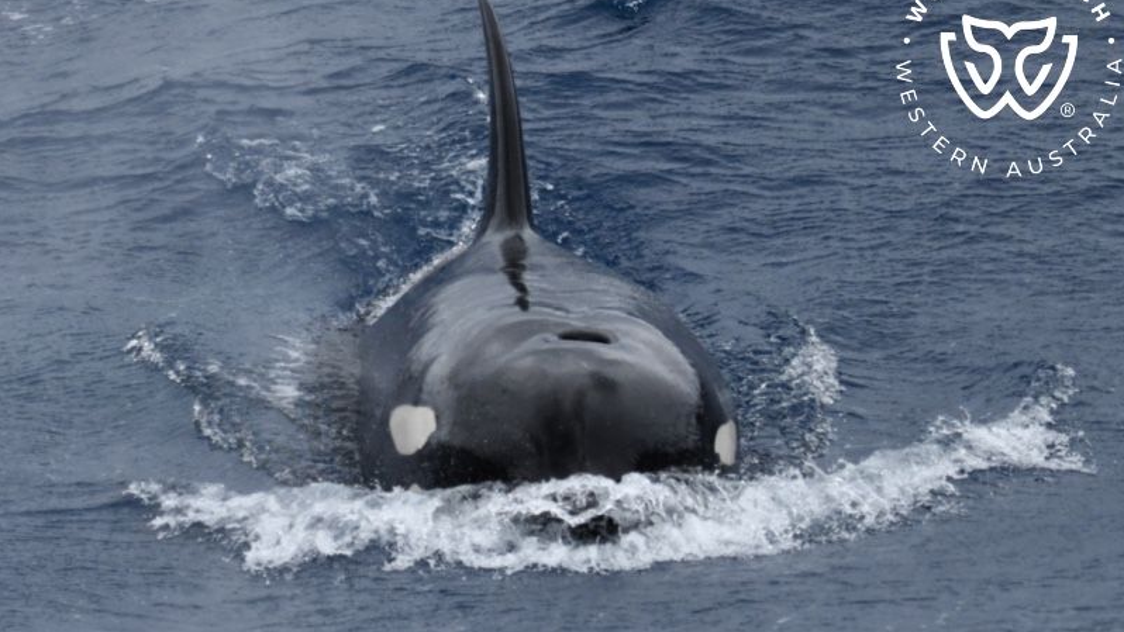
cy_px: 322
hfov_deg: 6.9
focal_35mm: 315
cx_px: 562
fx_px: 9389
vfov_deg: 3.9
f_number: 5.6
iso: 1250
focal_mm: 300
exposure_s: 1/8000
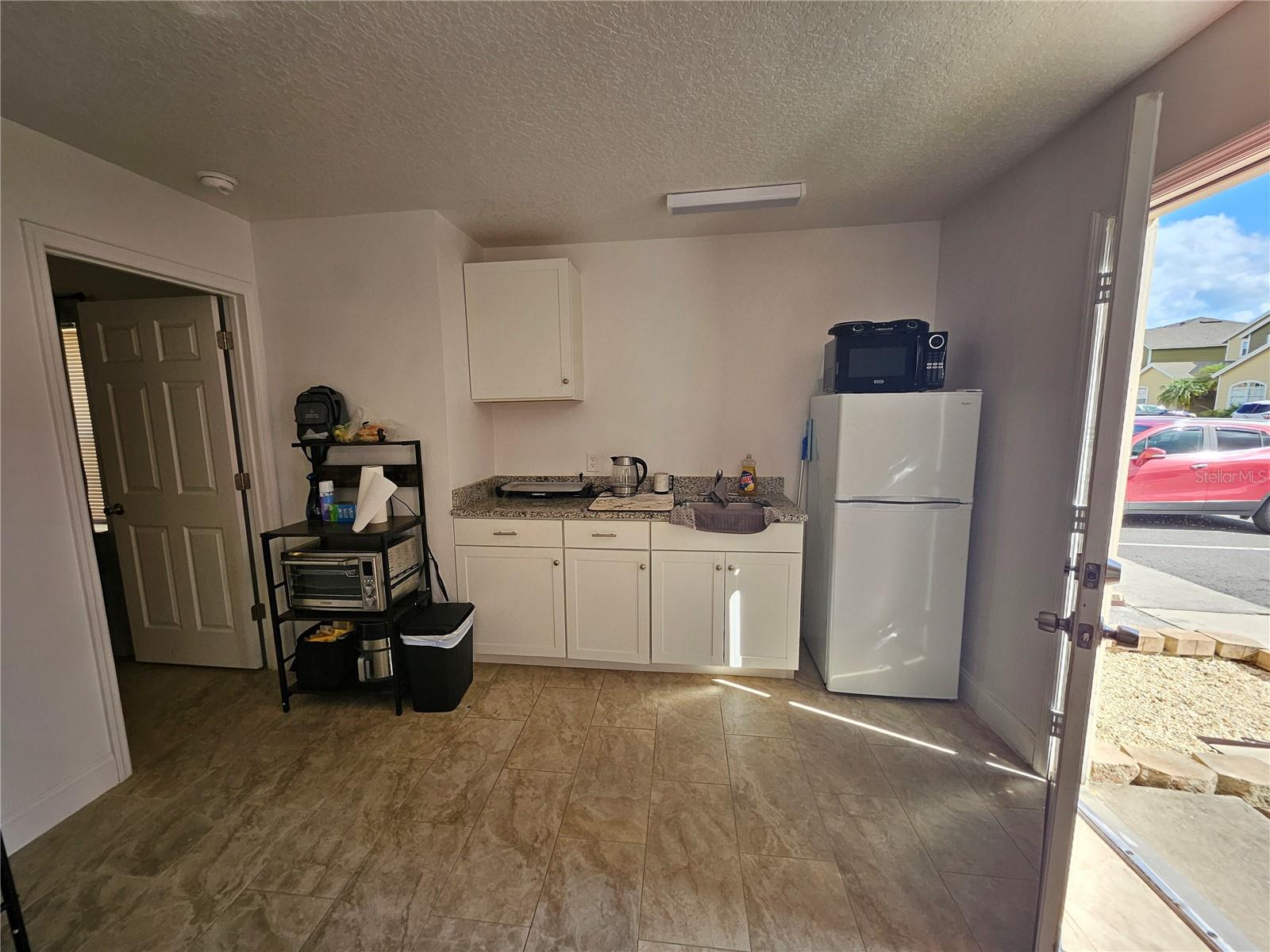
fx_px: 477
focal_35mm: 13
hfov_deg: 106.2
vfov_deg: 89.9
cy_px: 476
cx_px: 635
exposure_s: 1/120
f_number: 2.2
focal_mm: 1.74
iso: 50
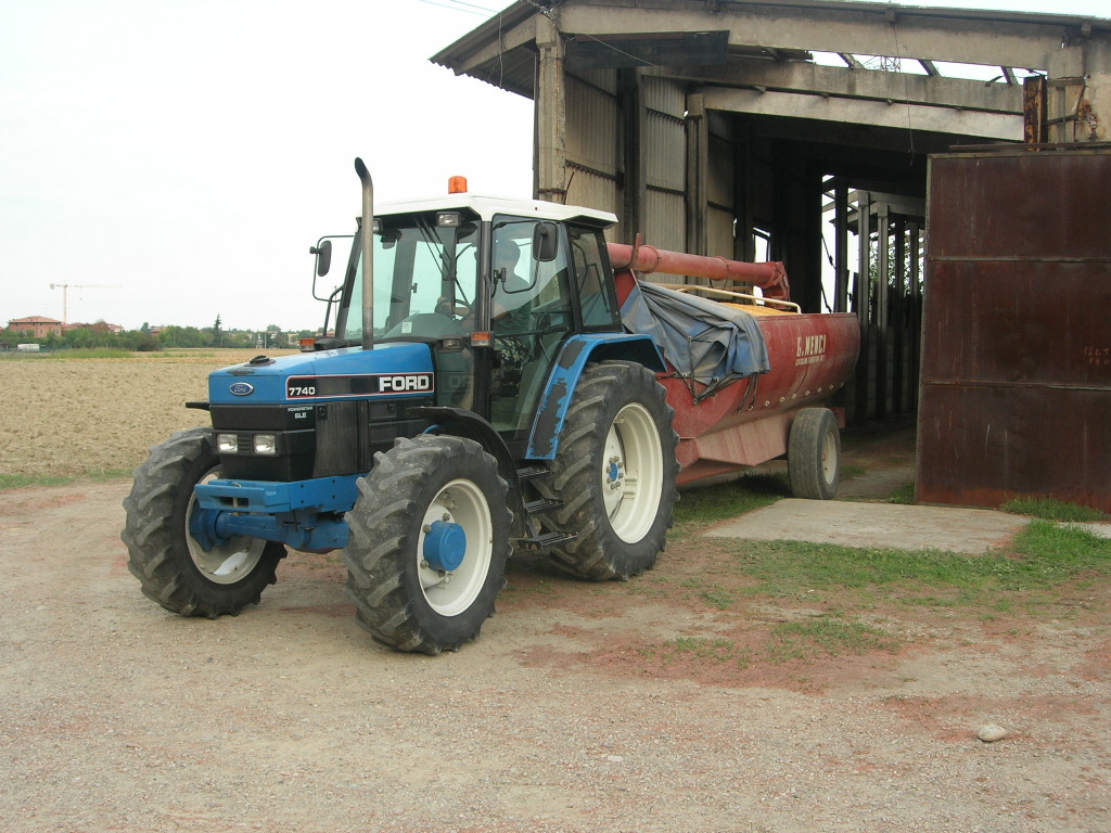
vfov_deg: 37.7
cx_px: 556
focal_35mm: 38
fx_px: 1220
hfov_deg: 49.0
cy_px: 416
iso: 64
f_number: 4.8
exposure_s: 1/71.8
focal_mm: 7.8
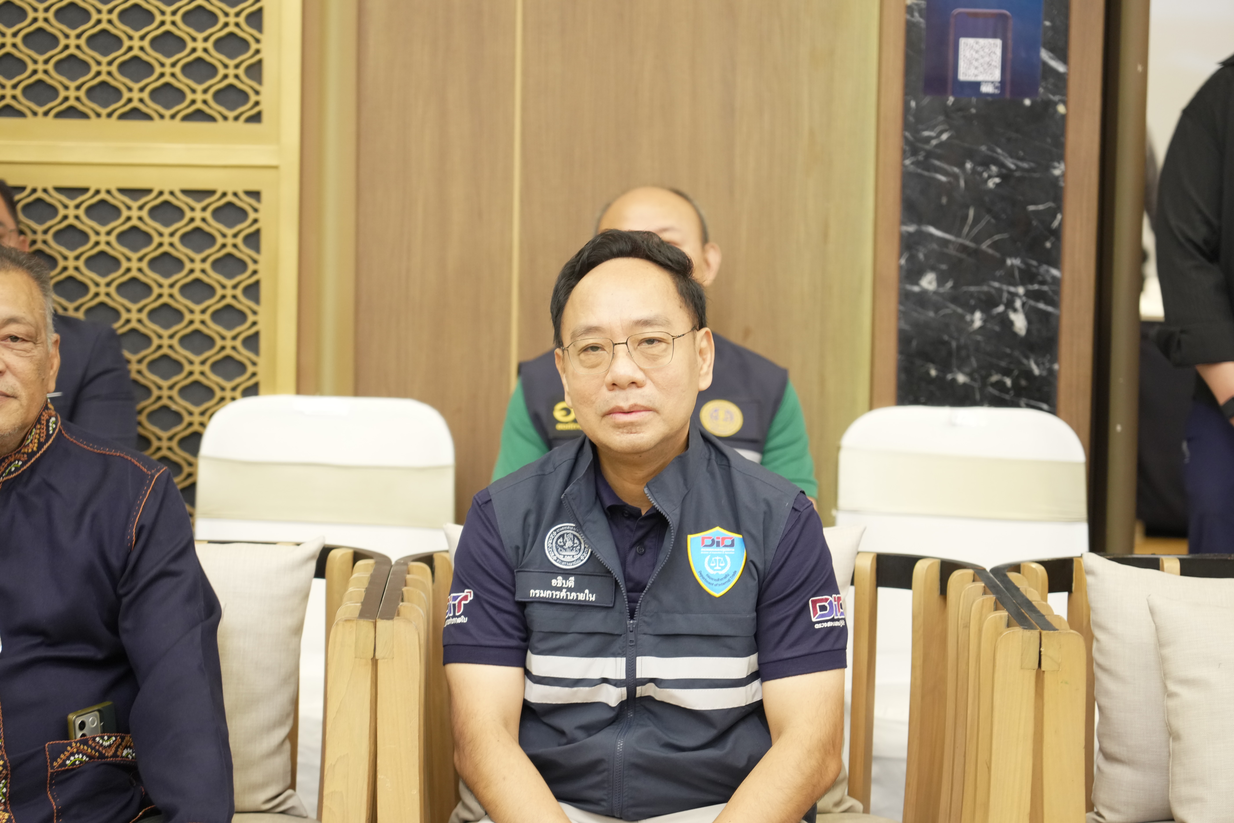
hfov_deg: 19.5
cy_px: 412
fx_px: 3599
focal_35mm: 105
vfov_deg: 13.0
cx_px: 617
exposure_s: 1/15
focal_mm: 105
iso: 2000
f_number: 4
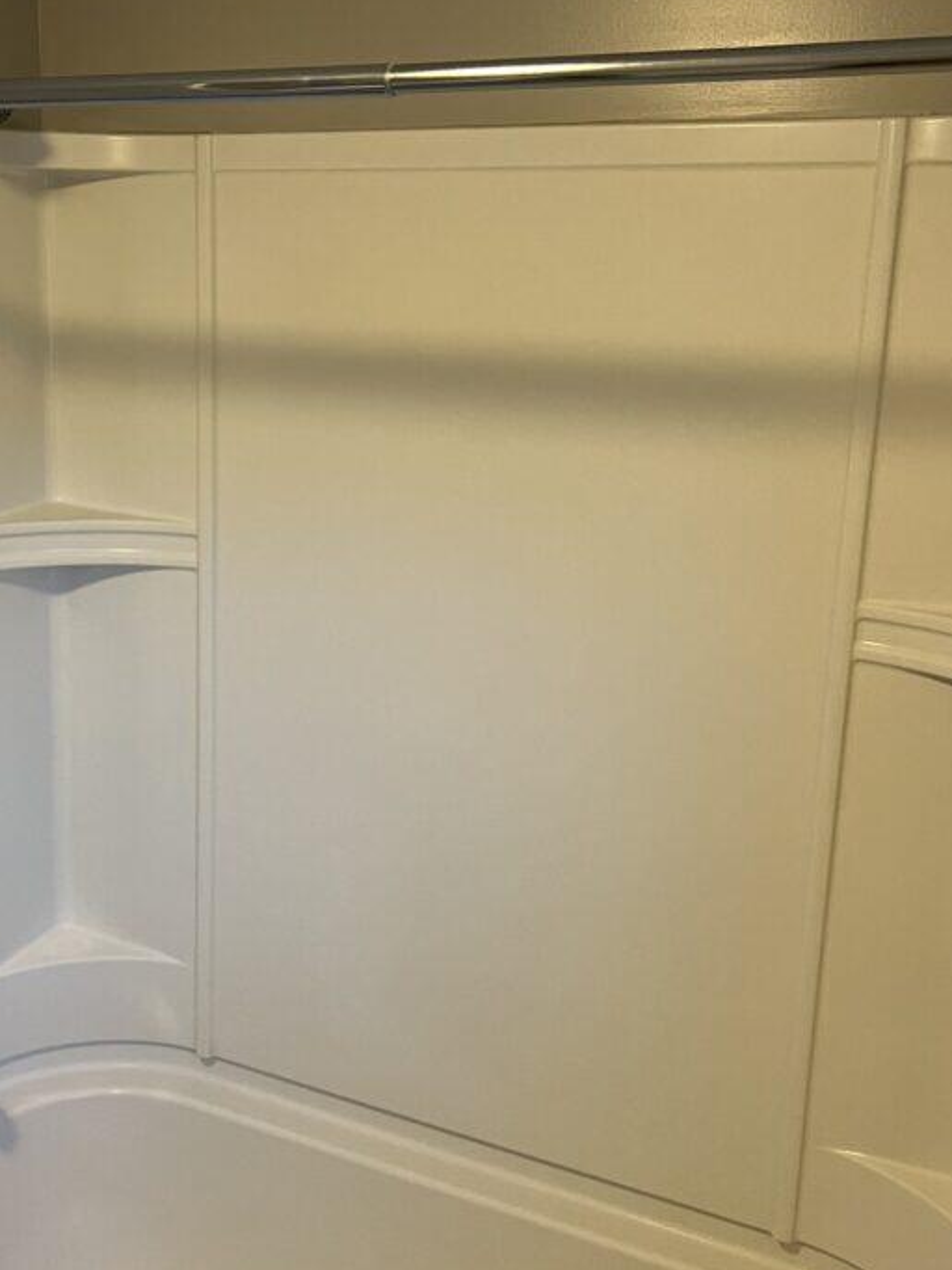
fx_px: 1431
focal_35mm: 39
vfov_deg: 47.8
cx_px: 296
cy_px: 575
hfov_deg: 36.3
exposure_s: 1/60
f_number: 1.5
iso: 320
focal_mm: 5.7
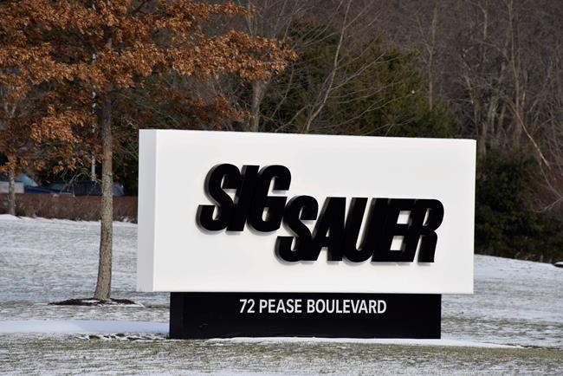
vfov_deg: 4.6
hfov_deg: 6.9
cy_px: 188
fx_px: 4694
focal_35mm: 300
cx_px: 282
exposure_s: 1/1000
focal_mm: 300
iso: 500
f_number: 11
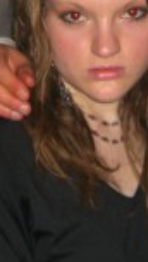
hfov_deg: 7.5
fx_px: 1132
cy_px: 2
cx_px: 126
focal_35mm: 163
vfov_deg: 13.0
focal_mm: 7.9
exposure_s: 1/60
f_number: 2.8
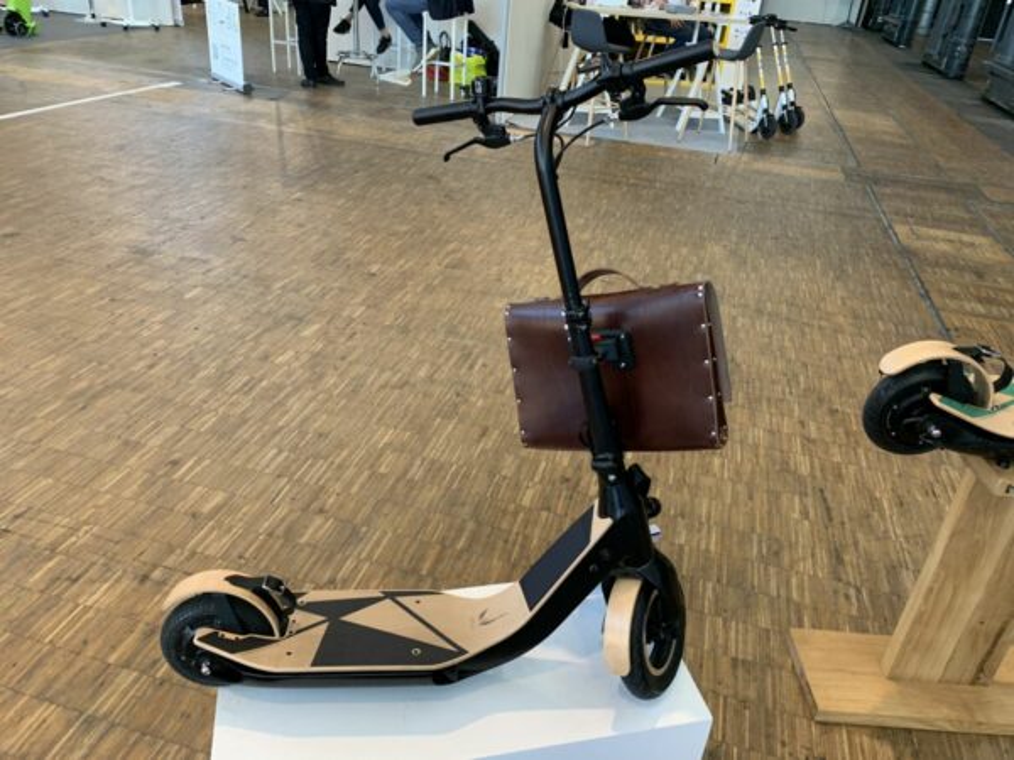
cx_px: 507
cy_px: 380
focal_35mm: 26
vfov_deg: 53.1
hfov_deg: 67.3
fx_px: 762
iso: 200
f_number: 1.8
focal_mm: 4.25
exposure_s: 1/50
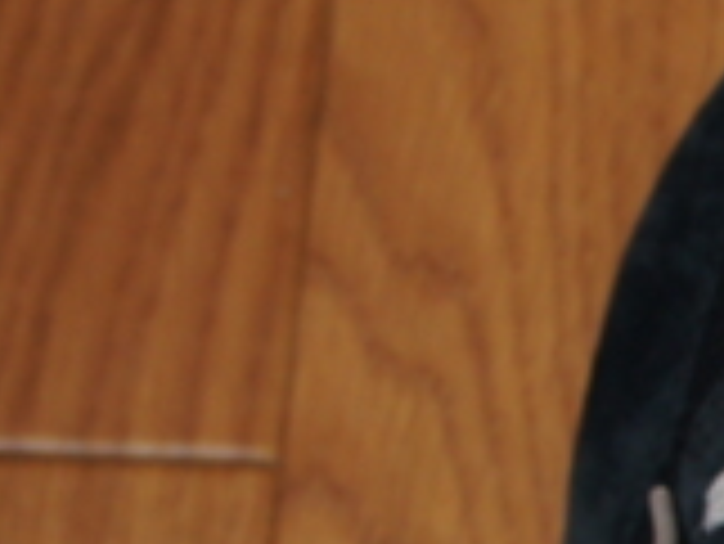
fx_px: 2700
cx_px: 1273
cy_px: 971
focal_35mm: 129
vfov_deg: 10.8
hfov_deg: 13.8
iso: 500
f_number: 3.5
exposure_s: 1/30
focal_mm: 18
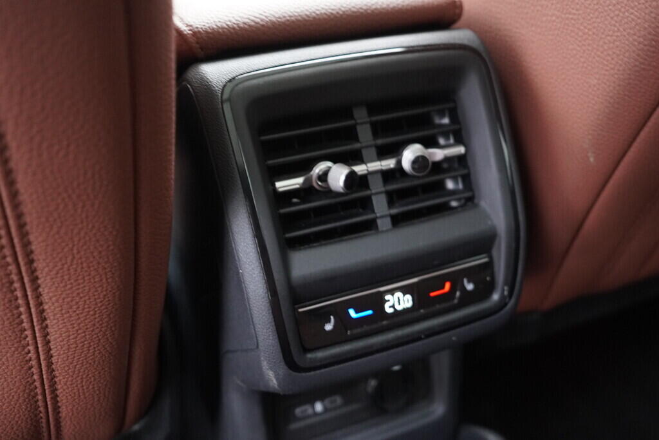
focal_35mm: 36
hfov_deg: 53.1
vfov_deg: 36.9
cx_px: 330
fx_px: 659
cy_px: 220
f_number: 2.8
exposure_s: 1/40
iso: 2500
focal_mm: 24
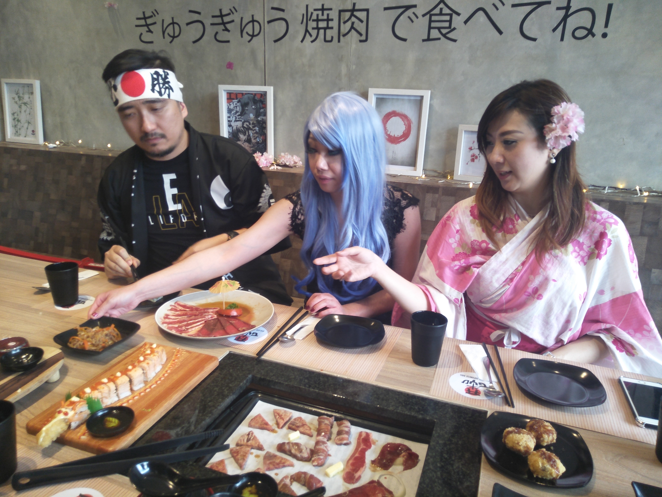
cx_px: 331
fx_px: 382
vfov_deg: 66.0
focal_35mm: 20
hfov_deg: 81.7
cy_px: 248
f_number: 2.2
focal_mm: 3.46
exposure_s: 1/33
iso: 122
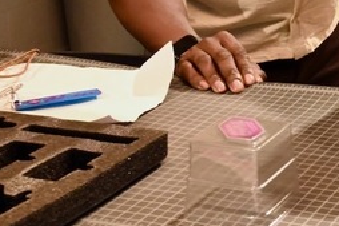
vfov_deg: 12.5
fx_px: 993
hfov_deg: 17.3
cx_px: 522
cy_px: -74
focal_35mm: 106
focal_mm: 33.5
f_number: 10
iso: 5000
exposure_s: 1/80
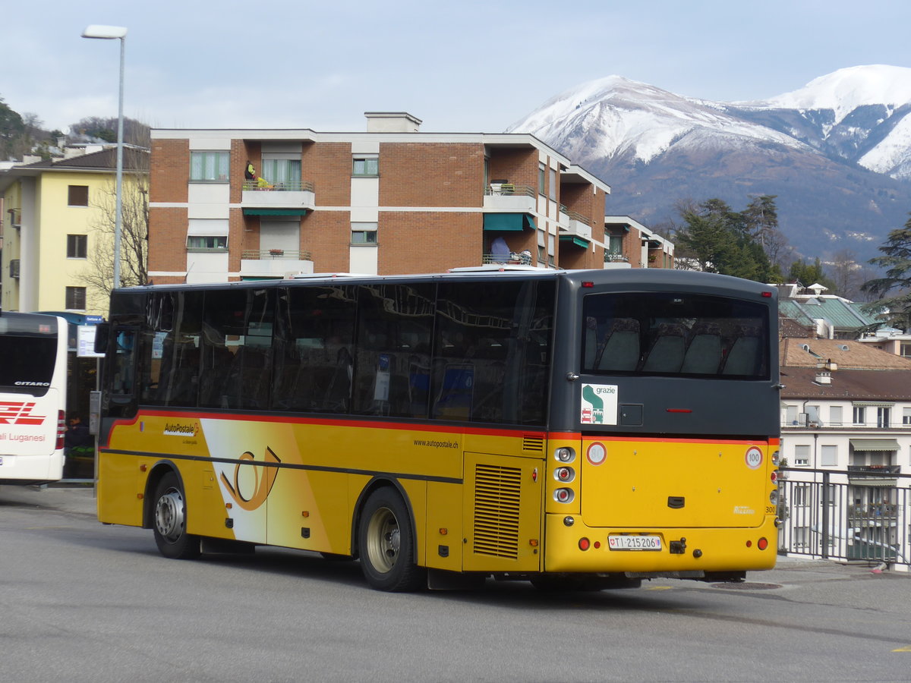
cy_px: 342
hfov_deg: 17.9
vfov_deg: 13.5
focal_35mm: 110
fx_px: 2895
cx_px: 456
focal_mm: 21.6
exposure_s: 1/320
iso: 80
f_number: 4.9
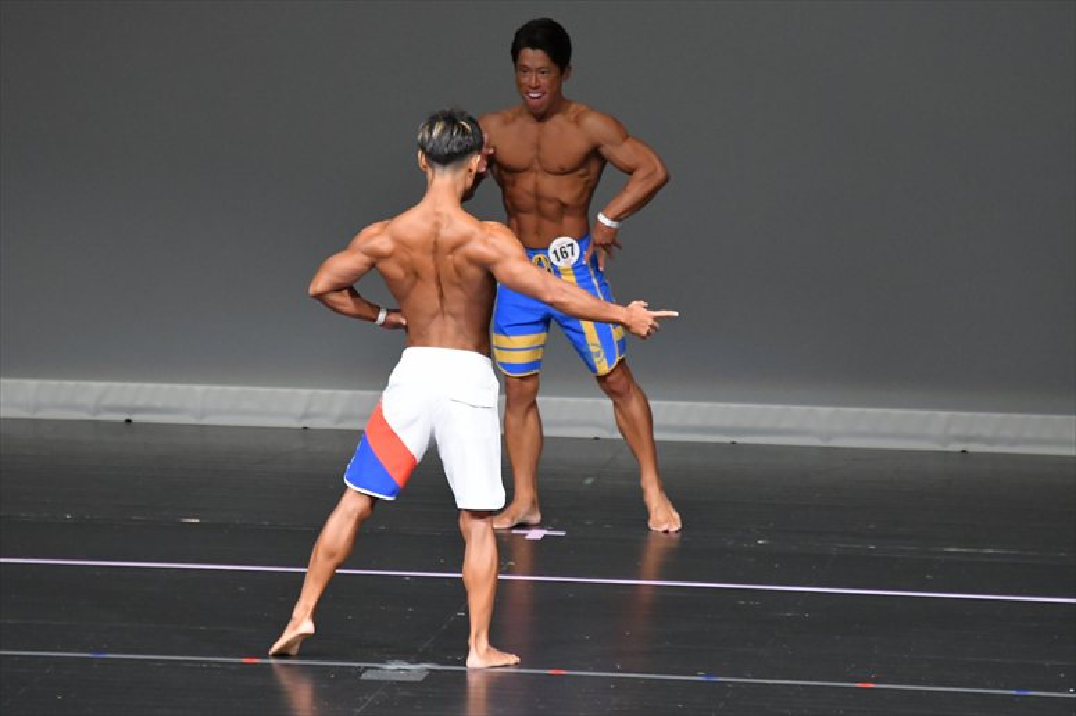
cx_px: 538
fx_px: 10307
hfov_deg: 6.0
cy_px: 358
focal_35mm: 345
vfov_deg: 4.0
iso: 5000
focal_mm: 230
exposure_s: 1/400
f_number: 5.6
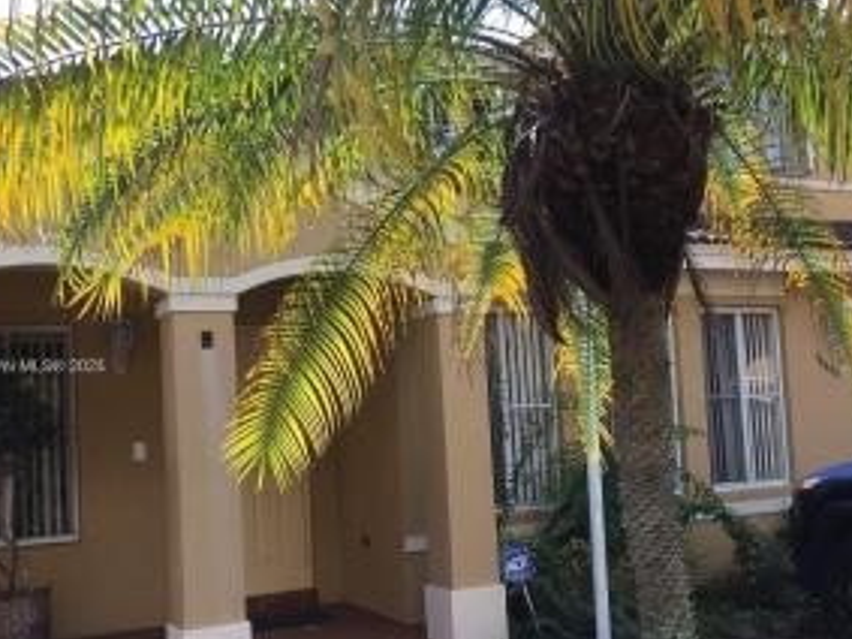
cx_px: 467
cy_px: 368
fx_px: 1009
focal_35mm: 41
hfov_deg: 45.7
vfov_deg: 35.0
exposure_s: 1/620
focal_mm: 4.15
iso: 25
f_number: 2.2
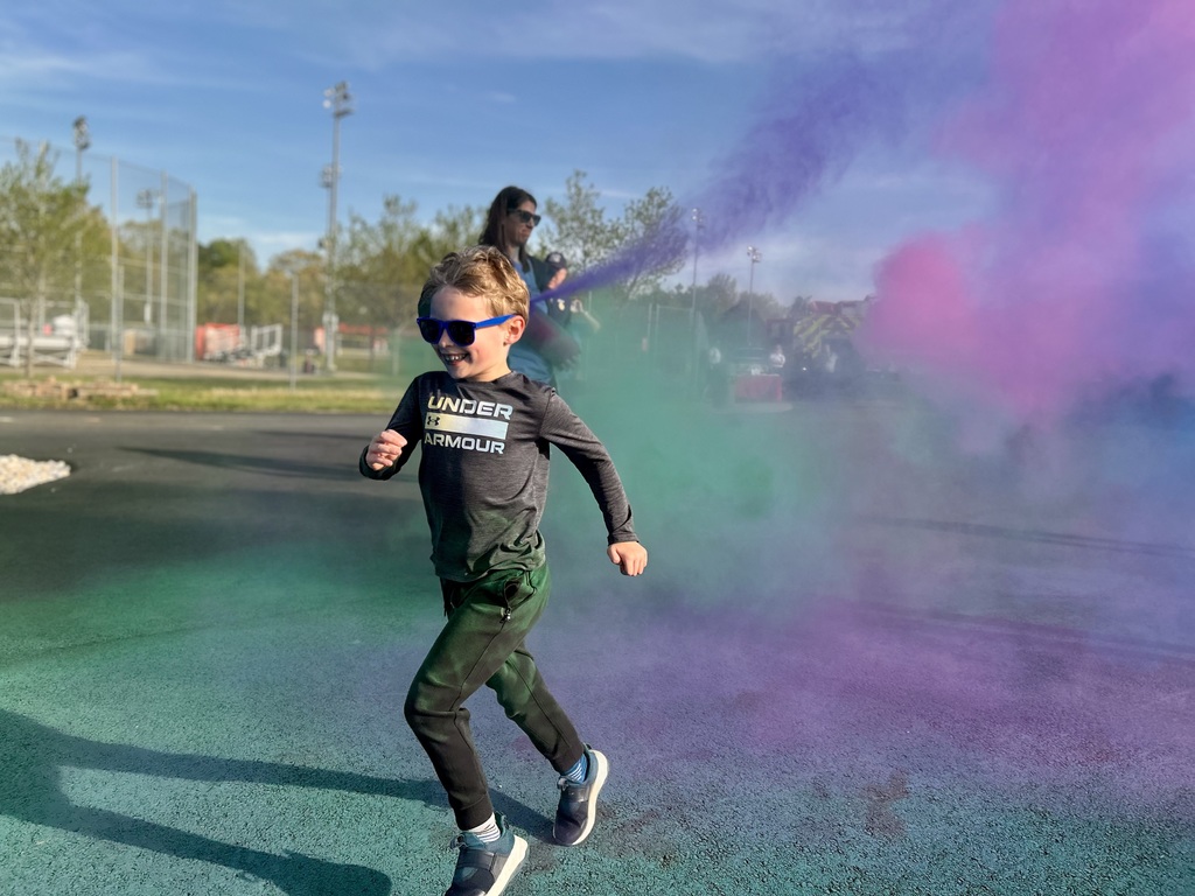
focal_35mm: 26
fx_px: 898
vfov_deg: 53.1
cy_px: 448
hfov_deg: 67.3
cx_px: 598
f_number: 1.5
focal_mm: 5.7
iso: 50
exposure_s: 1/2457
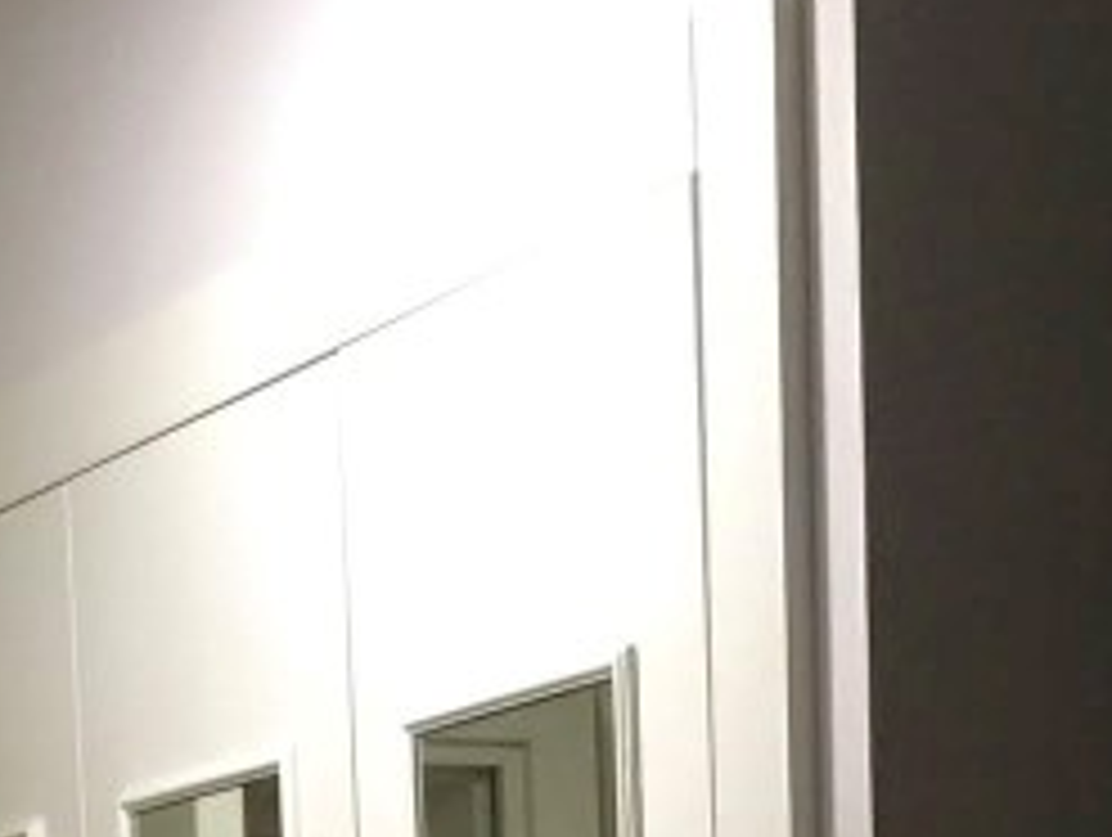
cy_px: 1678
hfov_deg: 16.4
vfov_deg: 11.2
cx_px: 720
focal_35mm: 120
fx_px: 3860
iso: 100
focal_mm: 4.15
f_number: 2.2
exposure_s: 1/15
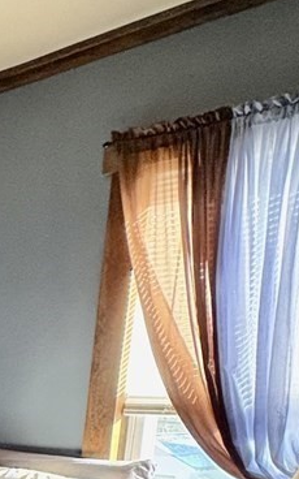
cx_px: -378
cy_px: 534
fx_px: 808
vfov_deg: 29.5
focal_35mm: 62
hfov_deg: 14.9
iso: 400
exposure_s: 1/60
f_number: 2.2
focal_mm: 2.22
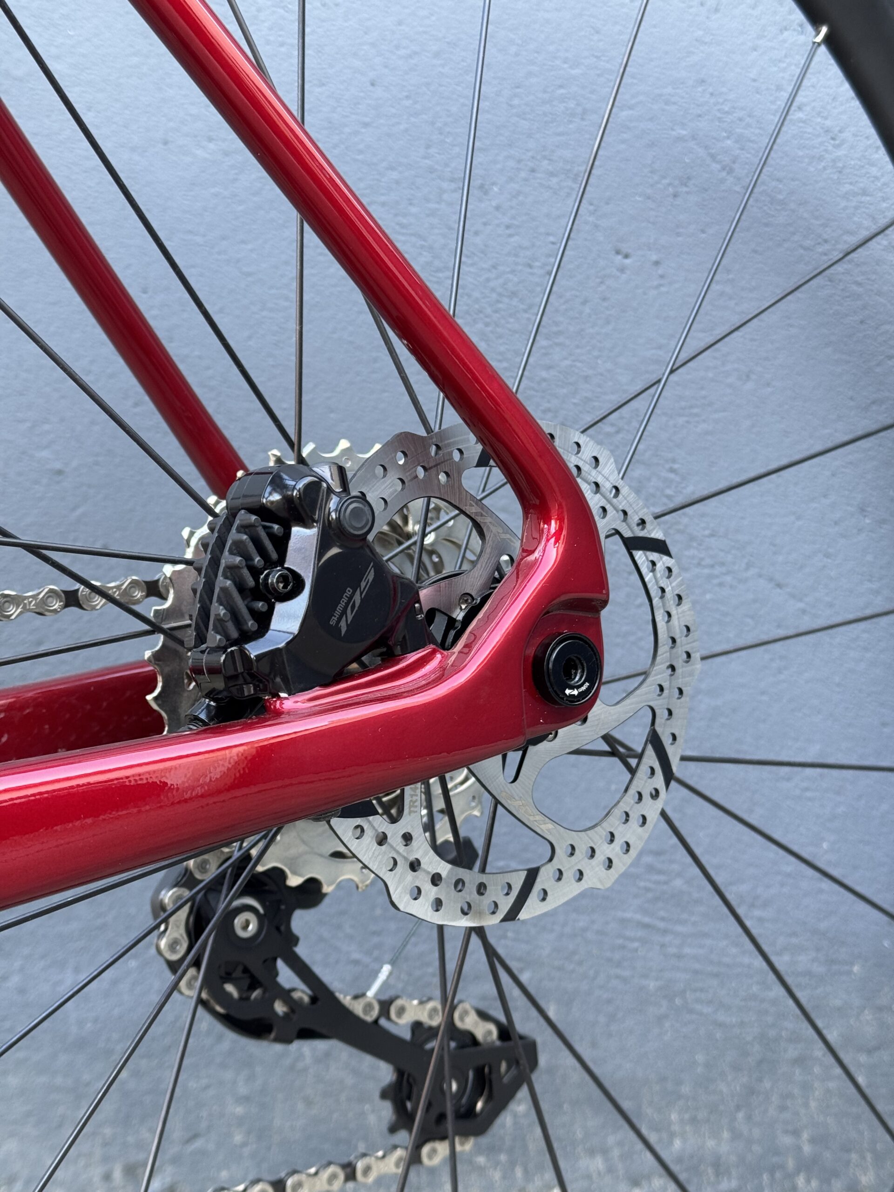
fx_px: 1653
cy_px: 596
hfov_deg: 30.3
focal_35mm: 48
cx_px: 447
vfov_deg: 39.7
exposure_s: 1/60
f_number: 1.78
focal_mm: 6.76
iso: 100
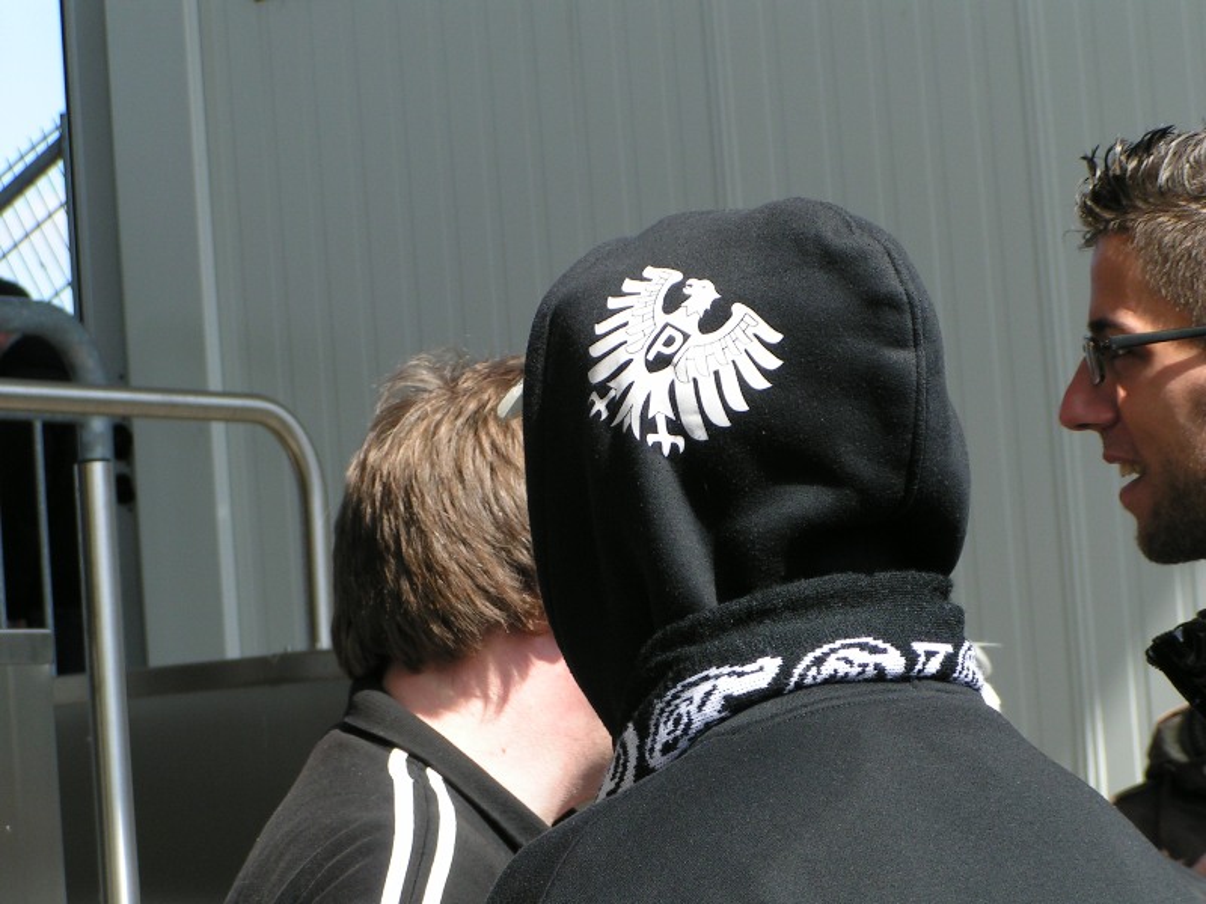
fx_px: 4738
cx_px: 603
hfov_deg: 14.5
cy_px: 452
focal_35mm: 136
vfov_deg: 10.9
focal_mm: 20.9
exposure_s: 1/250
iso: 50
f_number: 5
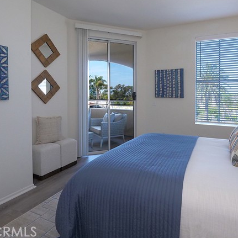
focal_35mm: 21
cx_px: 139
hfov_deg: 71.6
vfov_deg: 72.0
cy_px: 107
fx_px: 163
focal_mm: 8
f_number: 7.1
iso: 2000
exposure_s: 1/160
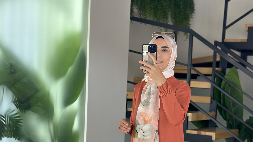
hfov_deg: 30.2
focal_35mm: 70
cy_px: 126
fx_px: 470
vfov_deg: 17.0
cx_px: 127
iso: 80
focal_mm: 6.86
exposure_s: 1/489
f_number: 1.78
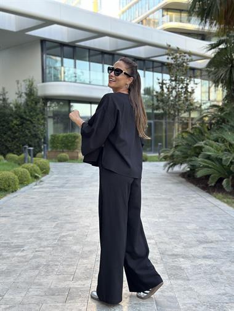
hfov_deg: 30.3
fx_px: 432
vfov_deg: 39.6
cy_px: 156
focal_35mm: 48
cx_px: 117
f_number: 1.78
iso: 80
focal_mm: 6.86
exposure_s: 1/178
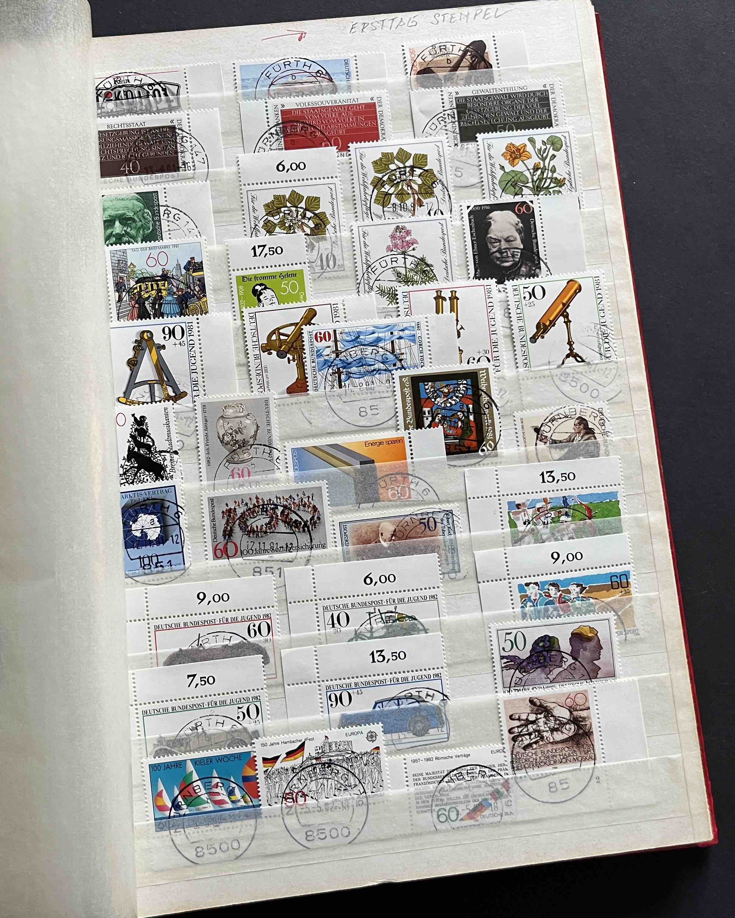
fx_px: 925
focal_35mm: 34
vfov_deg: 52.8
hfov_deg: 43.1
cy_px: 460
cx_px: 283
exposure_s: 1/60
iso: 160
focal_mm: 5.1
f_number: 1.6
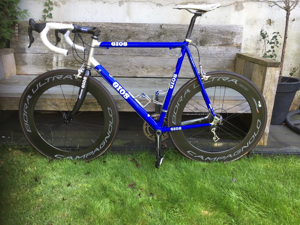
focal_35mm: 29
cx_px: 150
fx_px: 251
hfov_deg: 61.7
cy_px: 112
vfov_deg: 48.2
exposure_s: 1/50
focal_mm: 4.15
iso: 25
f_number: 2.2
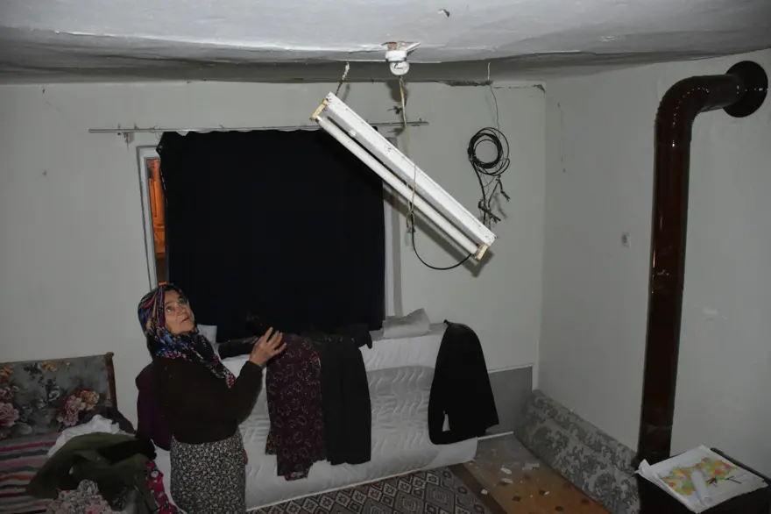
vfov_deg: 47.9
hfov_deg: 67.4
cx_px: 386
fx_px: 578
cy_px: 257
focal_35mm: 27
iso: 6400
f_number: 3.5
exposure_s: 1/60
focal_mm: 18
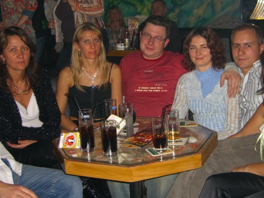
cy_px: 76
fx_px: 389
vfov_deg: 28.5
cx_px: 149
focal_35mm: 51
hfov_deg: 37.4
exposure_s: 1/60
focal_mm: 7.9
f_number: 2.8
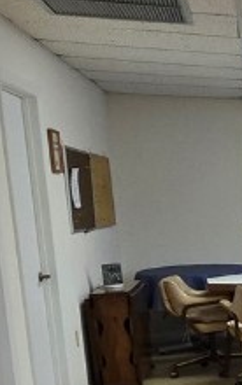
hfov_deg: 12.2
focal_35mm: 64
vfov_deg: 31.4
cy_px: 289
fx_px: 674
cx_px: 684
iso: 160
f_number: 2.2
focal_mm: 2.2
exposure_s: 1/60
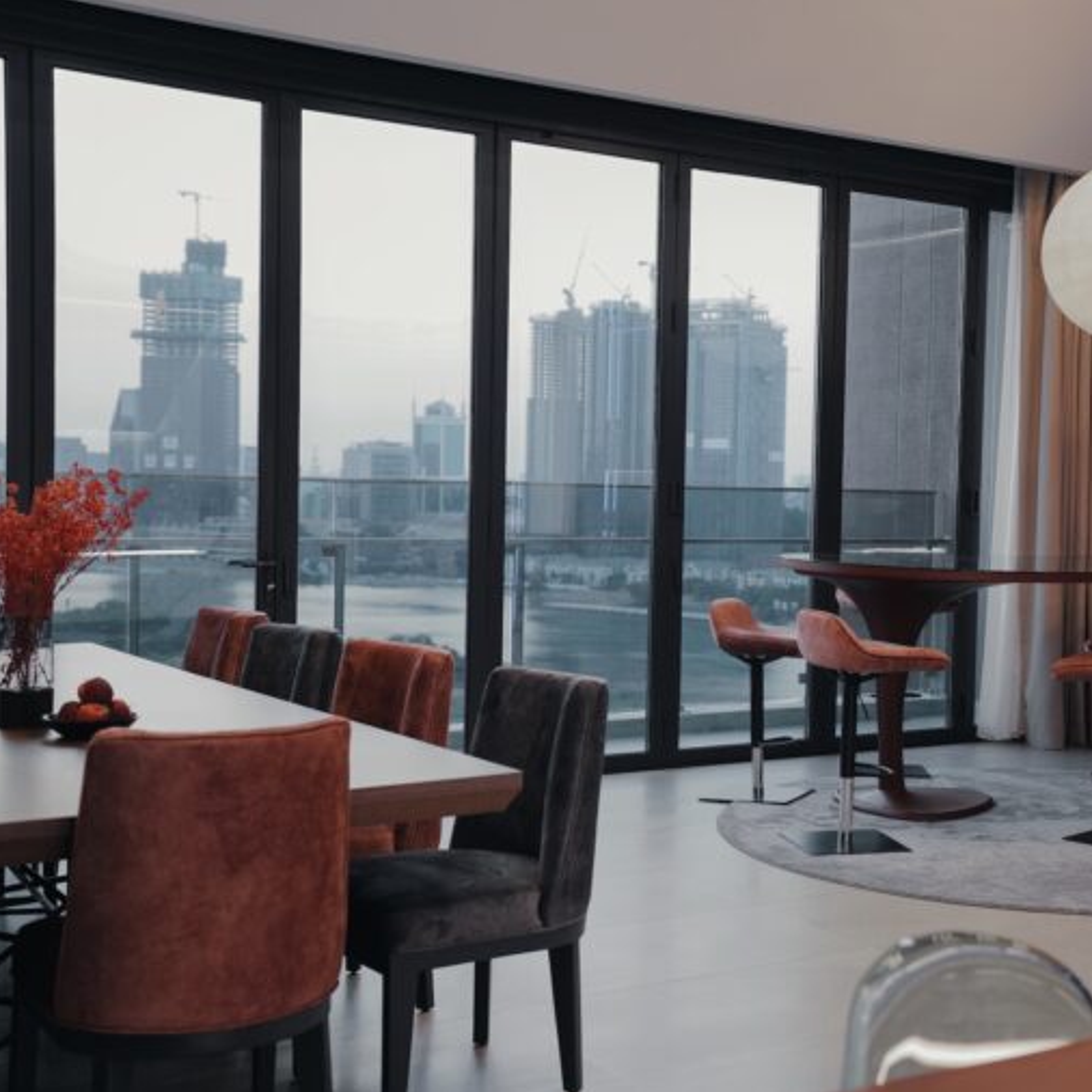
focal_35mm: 49
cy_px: 550
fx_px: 1749
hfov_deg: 34.1
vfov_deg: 34.7
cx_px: 786
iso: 400
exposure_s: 1/125
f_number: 3.2
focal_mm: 38
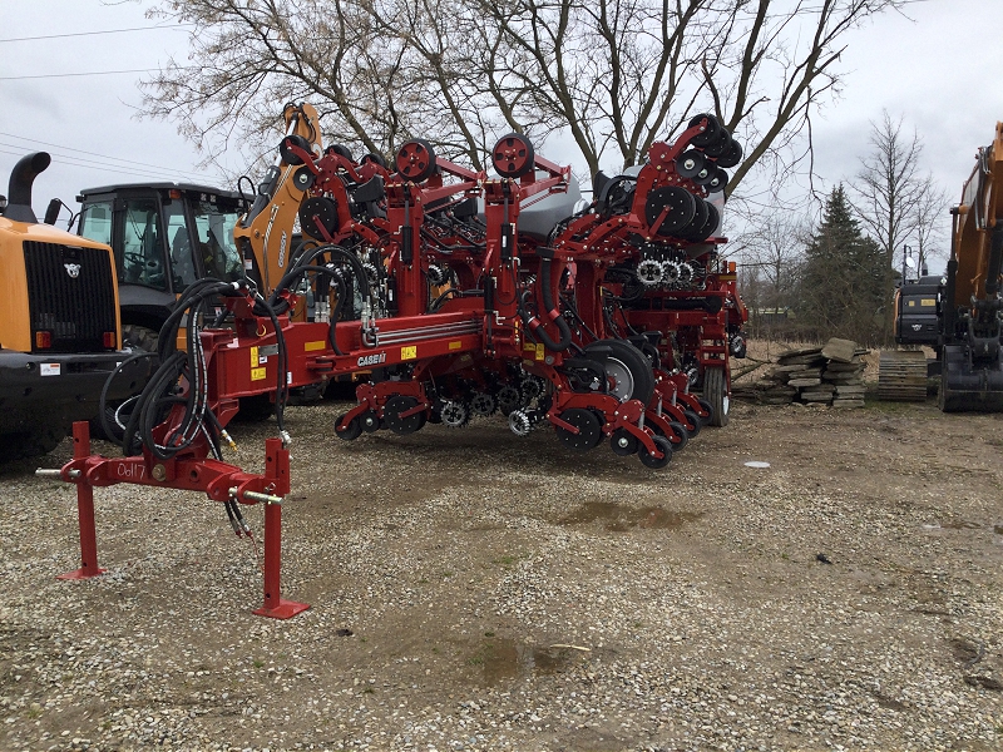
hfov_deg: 58.4
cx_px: 502
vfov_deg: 45.4
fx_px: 898
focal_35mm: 31
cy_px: 376
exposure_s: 1/491
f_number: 2.4
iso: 25
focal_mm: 3.3
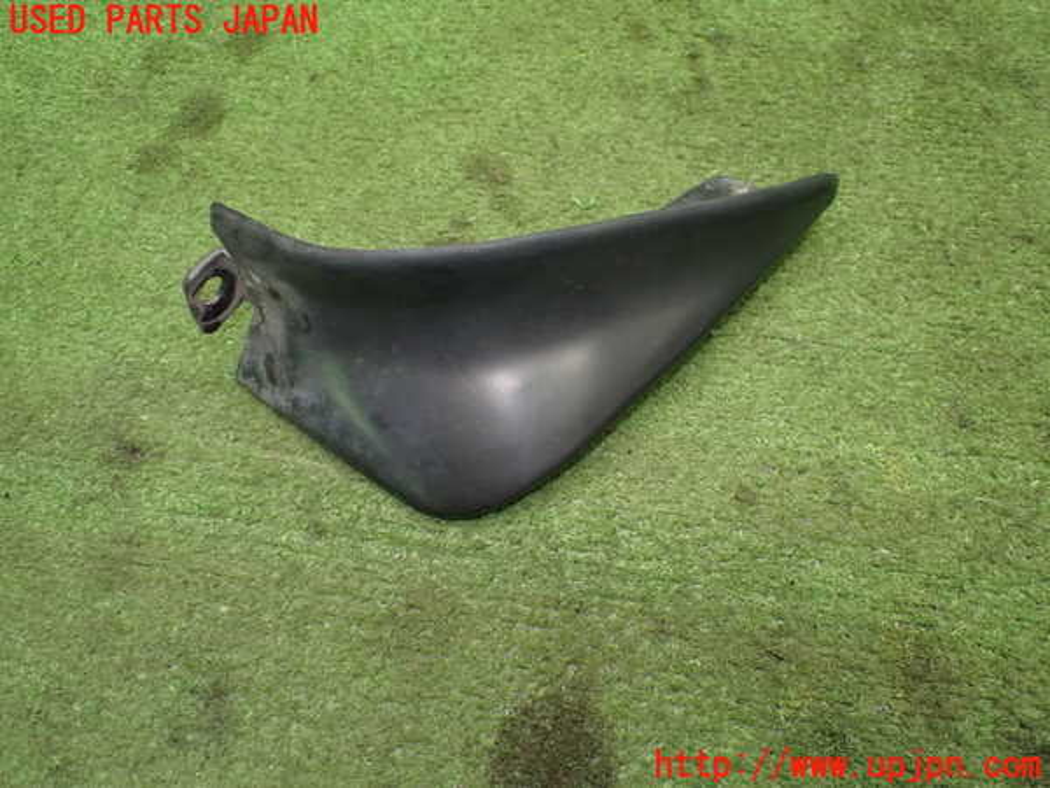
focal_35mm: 30
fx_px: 910
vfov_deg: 46.8
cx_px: 525
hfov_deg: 60.0
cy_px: 394
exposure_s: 1/100
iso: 800
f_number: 2.3
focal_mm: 5.4
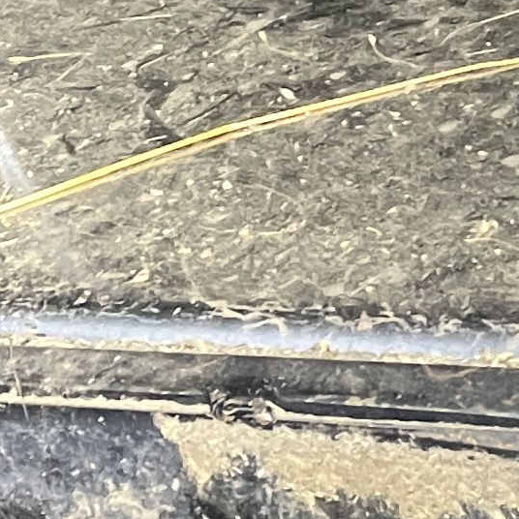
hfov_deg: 10.0
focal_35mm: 173
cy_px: -21
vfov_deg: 10.0
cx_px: -16
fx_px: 2935
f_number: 1.6
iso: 500
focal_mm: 5.1
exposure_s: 1/26
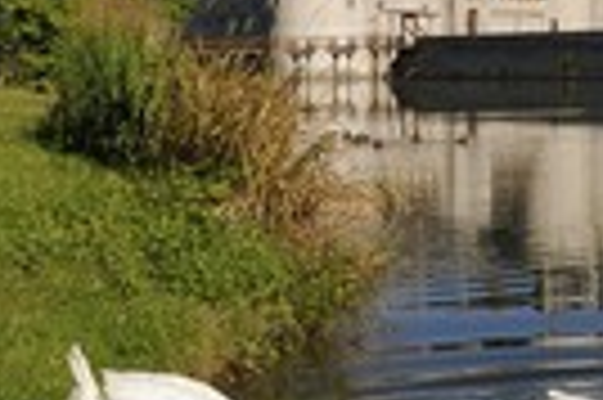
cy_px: 63
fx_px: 1623
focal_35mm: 97
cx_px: 630
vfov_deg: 14.0
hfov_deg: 20.3
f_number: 16
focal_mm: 31
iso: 200
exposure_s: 1/160
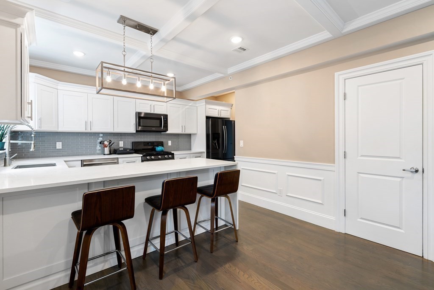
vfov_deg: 73.8
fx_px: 193
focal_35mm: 16
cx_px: 217
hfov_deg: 96.7
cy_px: 145
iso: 400
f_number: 8
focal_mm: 16
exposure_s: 1/4
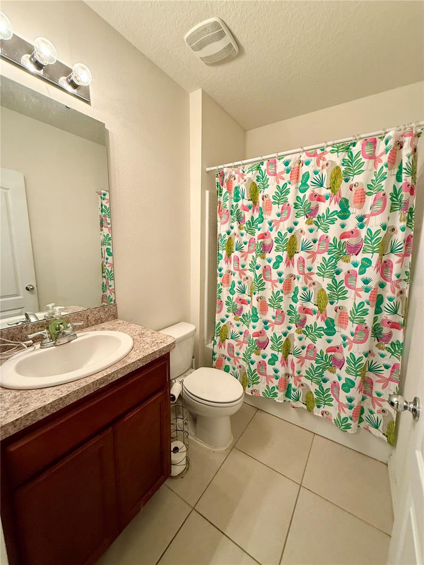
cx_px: 212
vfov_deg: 102.1
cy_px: 282
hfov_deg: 85.7
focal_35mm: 14
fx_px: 229
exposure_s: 1/60
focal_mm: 2.22
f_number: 2.2
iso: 320
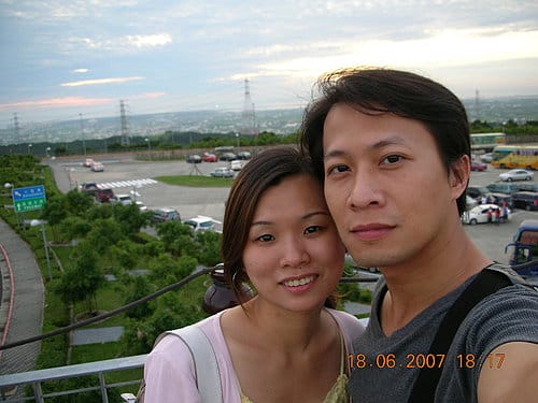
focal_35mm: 35
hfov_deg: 52.6
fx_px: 544
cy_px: 202
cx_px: 269
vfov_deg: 40.7
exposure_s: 1/107
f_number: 3
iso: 50
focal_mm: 5.8
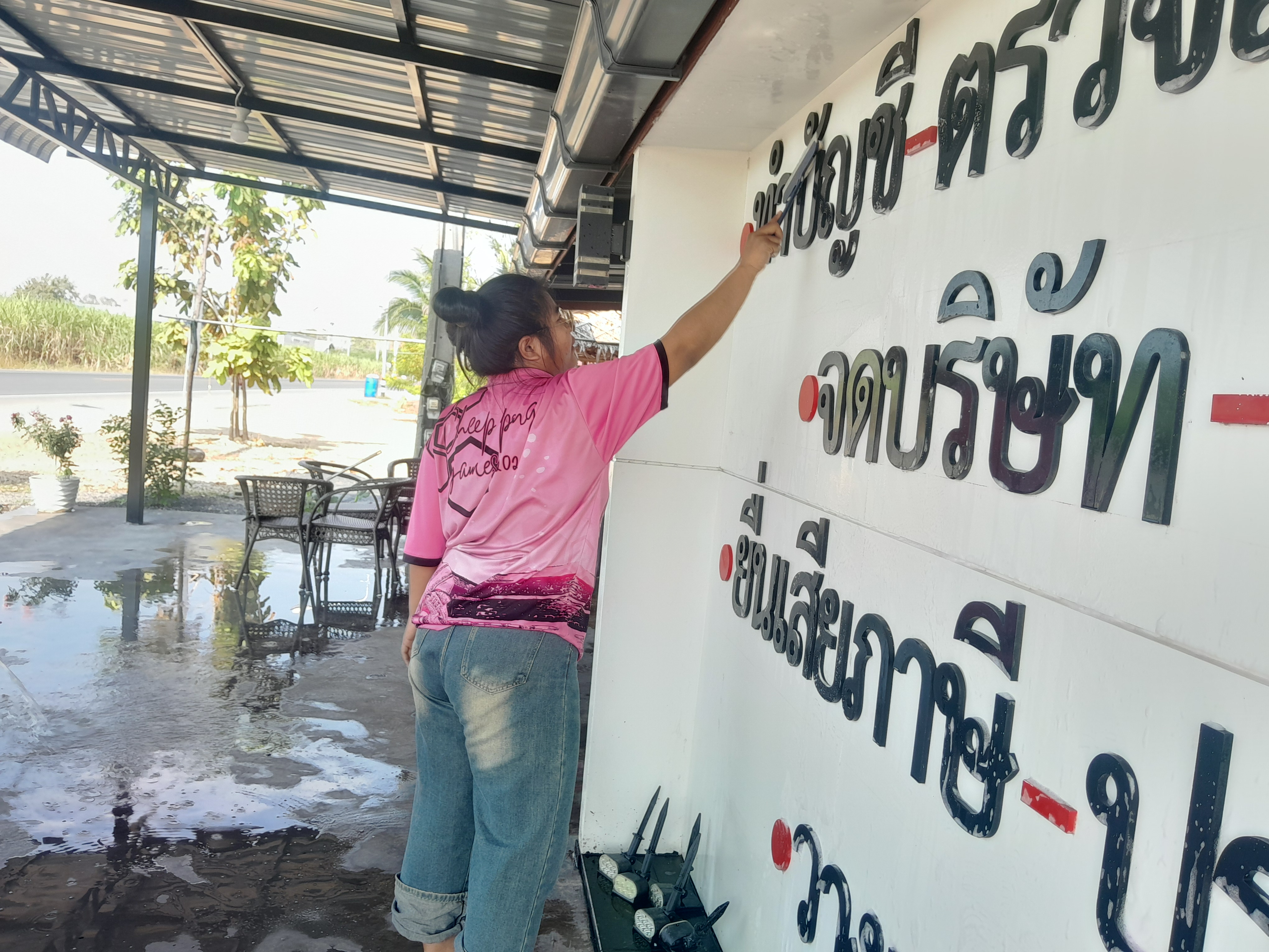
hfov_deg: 67.3
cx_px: 634
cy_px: 476
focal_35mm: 26
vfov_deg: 53.1
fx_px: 953
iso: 40
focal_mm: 3.98
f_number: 1.8
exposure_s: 1/60
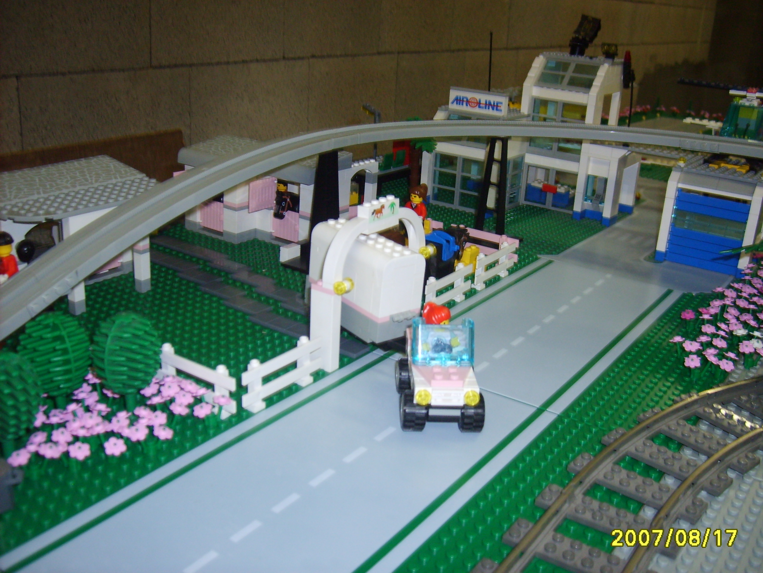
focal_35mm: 35
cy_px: 286
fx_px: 771
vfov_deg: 40.7
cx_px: 382
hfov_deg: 52.6
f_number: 2.8
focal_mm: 5.8
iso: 100
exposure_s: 1/45
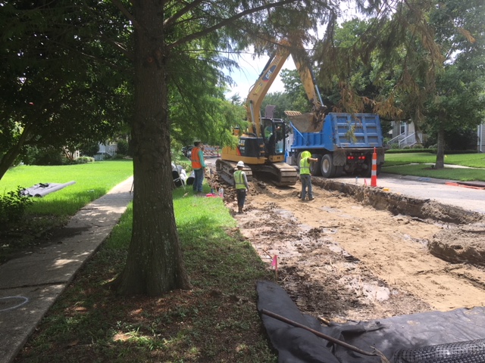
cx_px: 242
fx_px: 406
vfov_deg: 48.2
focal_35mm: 29
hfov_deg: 61.7
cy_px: 182
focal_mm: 4.15
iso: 25
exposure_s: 1/463
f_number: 2.2
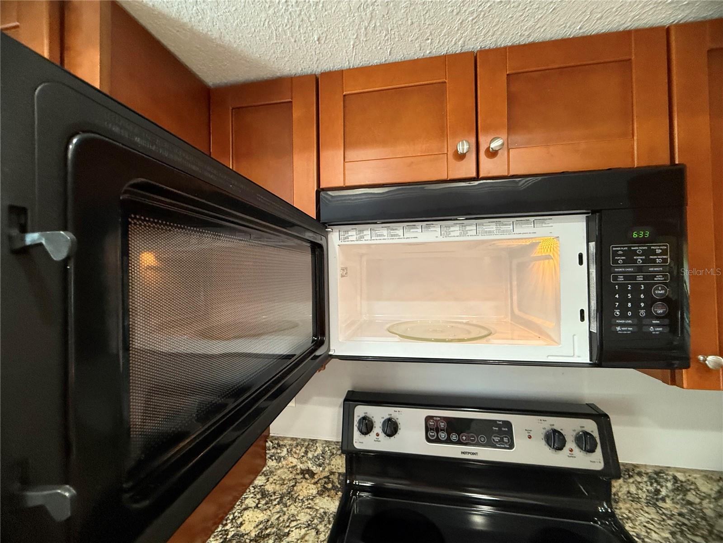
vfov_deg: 85.7
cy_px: 272
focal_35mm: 14
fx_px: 292
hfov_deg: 102.1
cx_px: 362
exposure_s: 1/60
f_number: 2.2
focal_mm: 2.22
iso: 400
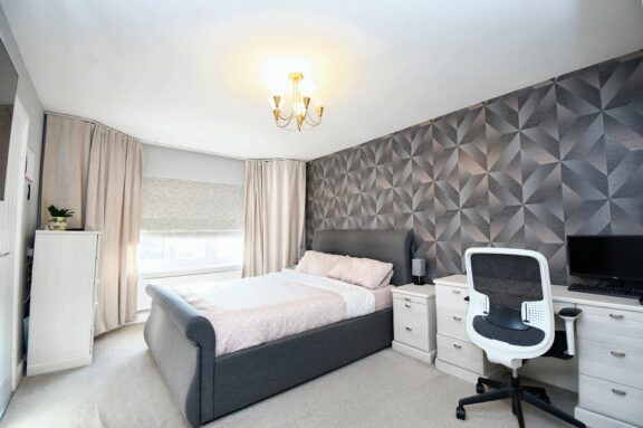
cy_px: 214
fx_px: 268
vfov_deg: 77.2
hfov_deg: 100.4
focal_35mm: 15
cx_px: 322
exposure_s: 1/50
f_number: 4.5
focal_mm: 10
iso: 560
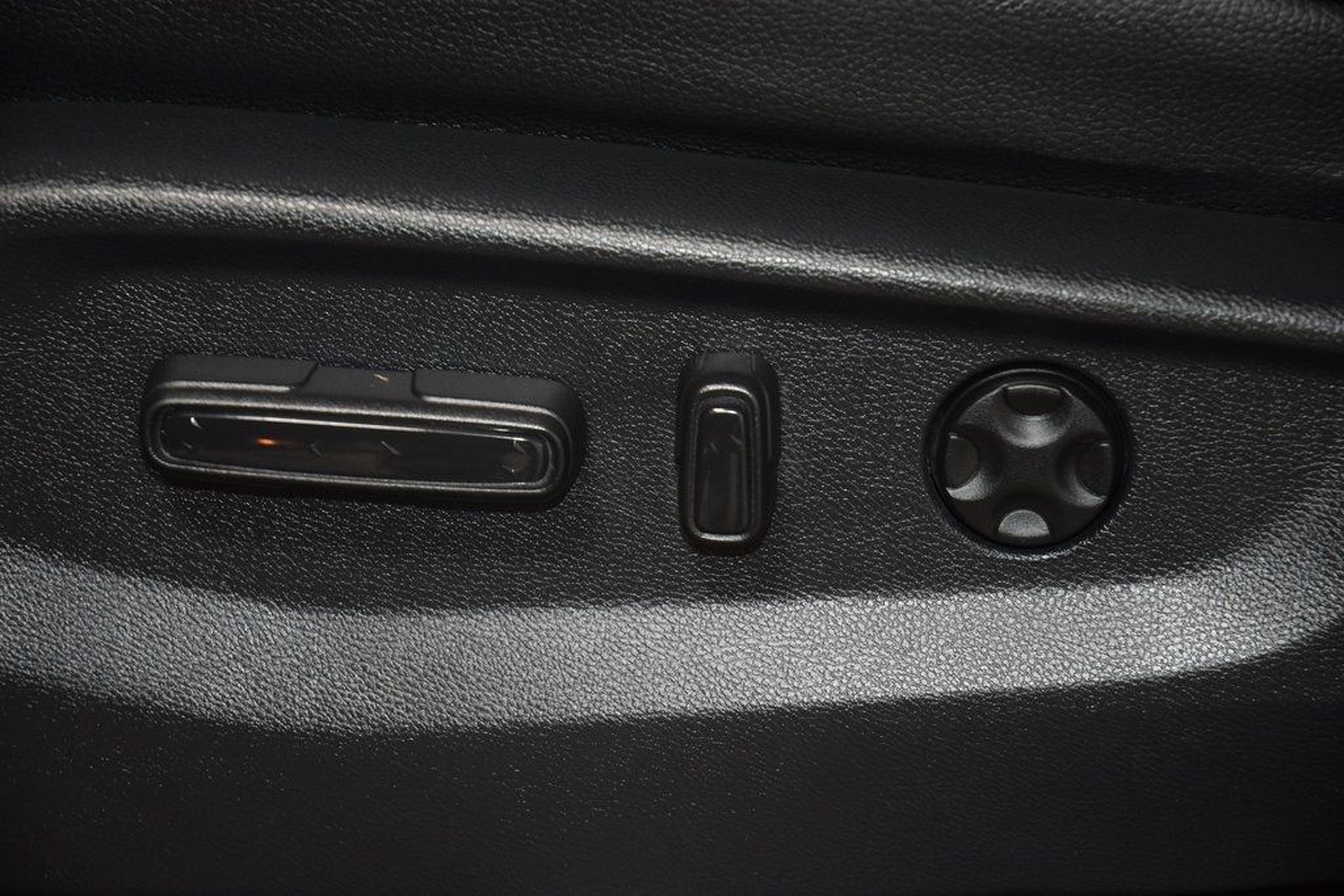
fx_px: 3920
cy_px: 448
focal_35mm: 105
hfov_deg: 19.5
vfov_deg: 13.0
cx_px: 672
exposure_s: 1/50
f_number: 4.5
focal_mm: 70
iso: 1800
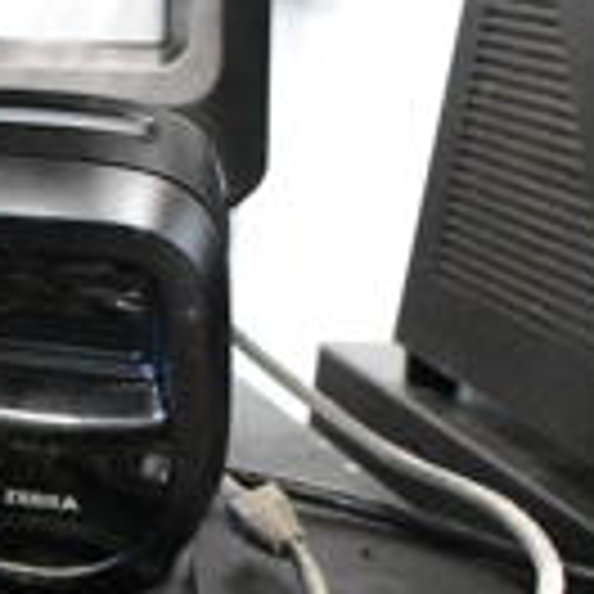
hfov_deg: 15.3
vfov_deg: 15.3
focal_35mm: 106
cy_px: 873
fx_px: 2058
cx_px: -274
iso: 6400
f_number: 5
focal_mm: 18
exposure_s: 1/100
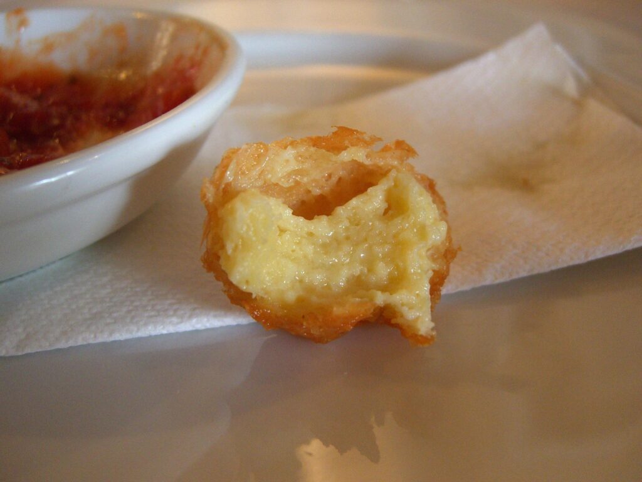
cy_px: 241
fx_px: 705
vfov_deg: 37.7
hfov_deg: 49.0
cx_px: 321
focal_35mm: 38
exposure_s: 1/30
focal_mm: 7.9
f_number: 2.8
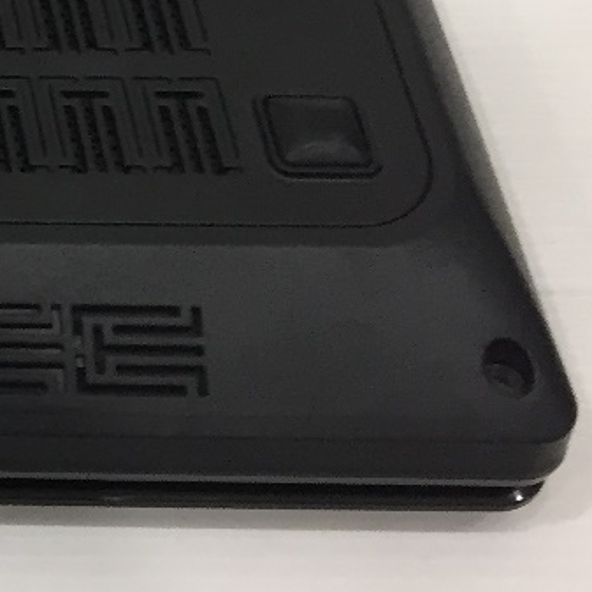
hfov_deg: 11.8
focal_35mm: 124
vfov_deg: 13.7
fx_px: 2399
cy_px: -128
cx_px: -762
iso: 125
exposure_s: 1/33
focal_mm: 4.15
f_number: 2.2
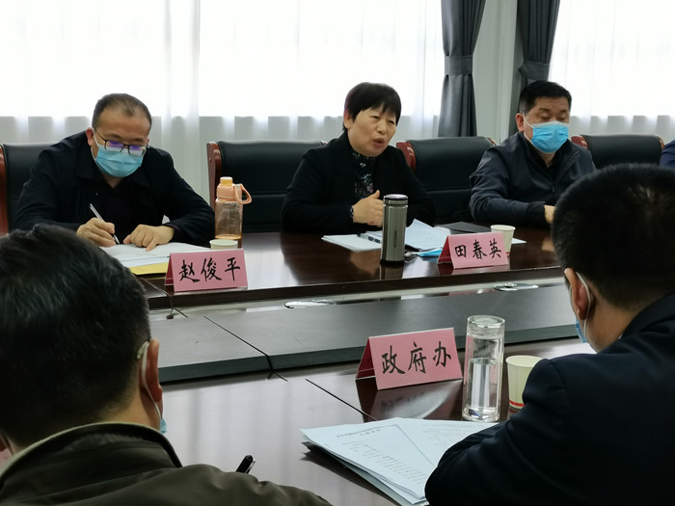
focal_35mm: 58
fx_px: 1131
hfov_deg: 33.2
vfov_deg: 25.2
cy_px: 253
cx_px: 338
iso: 125
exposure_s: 1/50
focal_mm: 5.58
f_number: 1.8
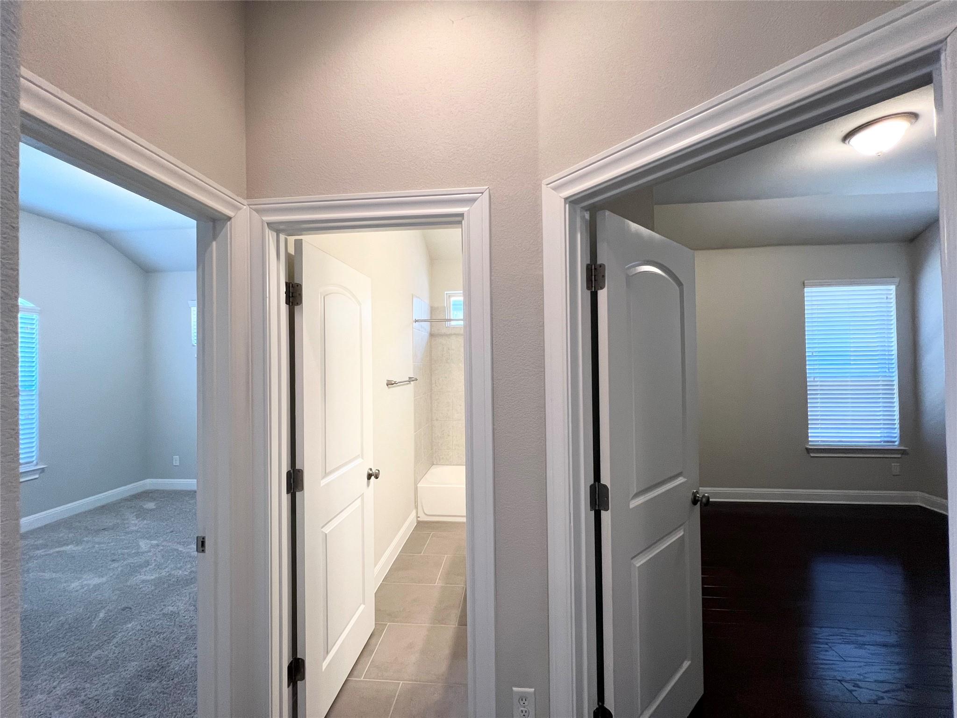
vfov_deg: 89.9
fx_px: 359
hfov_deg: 106.2
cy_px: 359
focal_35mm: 13
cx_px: 478
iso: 160
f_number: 1.8
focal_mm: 1.57
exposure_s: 1/60
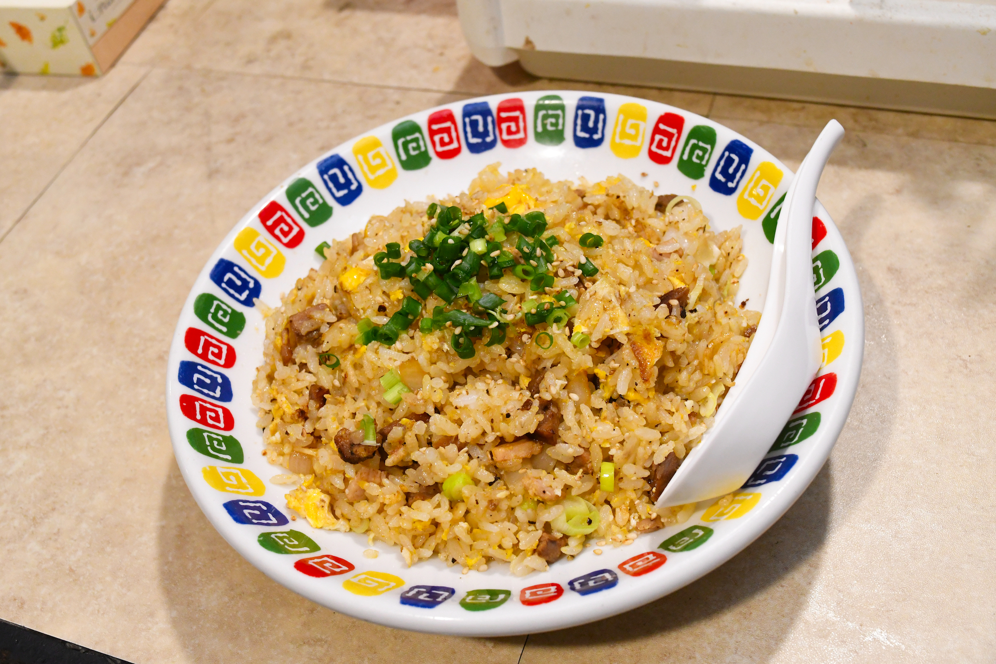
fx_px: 1079
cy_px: 332
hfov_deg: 49.6
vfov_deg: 34.2
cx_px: 498
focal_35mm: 39
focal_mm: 26
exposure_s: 1/60
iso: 2500
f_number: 8
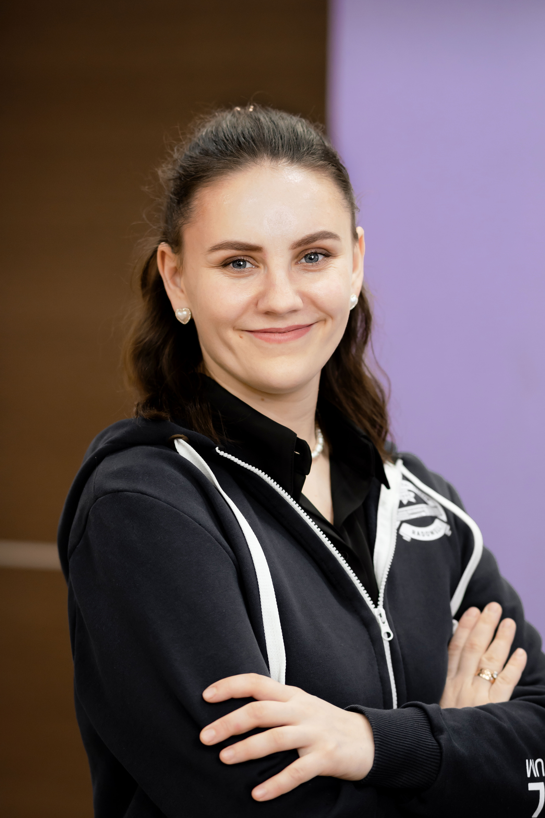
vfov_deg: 16.1
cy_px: 409
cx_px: 272
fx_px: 2895
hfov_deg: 10.8
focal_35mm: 128
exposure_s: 1/250
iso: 500
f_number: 1.8
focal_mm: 85
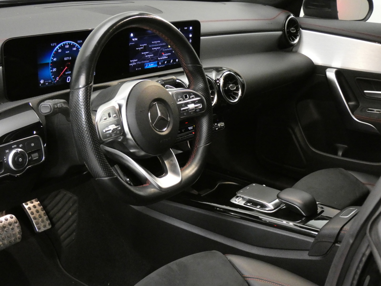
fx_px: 583
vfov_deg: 27.5
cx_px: 190
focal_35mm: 53
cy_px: 143
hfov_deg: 36.2
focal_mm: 9.5
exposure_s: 1/15
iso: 1600
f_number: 3.9
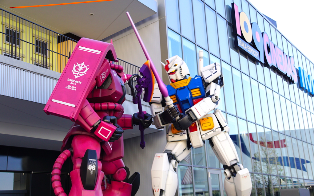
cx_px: 157
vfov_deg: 28.0
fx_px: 394
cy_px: 96
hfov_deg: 43.5
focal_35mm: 46
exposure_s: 1/250
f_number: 4.5
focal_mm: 30
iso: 100
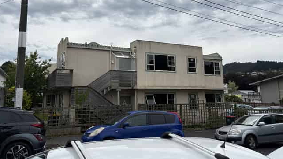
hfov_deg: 66.1
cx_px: 139
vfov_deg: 39.8
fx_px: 218
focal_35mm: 29
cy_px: 55
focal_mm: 5.96
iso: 50
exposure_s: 1/6993
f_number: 1.6
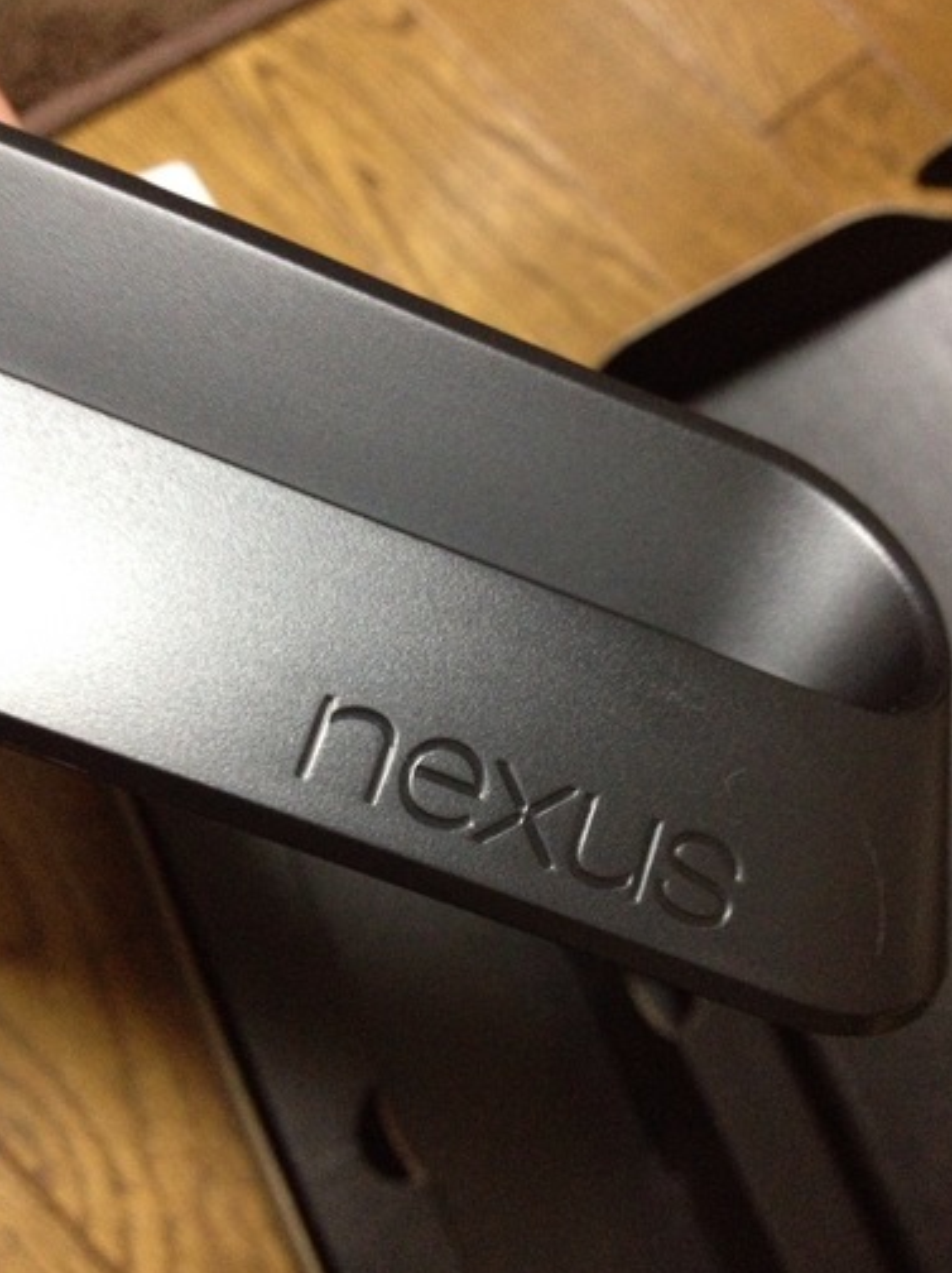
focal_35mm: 37
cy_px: 660
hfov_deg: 38.6
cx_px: 468
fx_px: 1359
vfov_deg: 50.2
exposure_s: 1/15
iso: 800
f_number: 2.4
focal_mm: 4.28
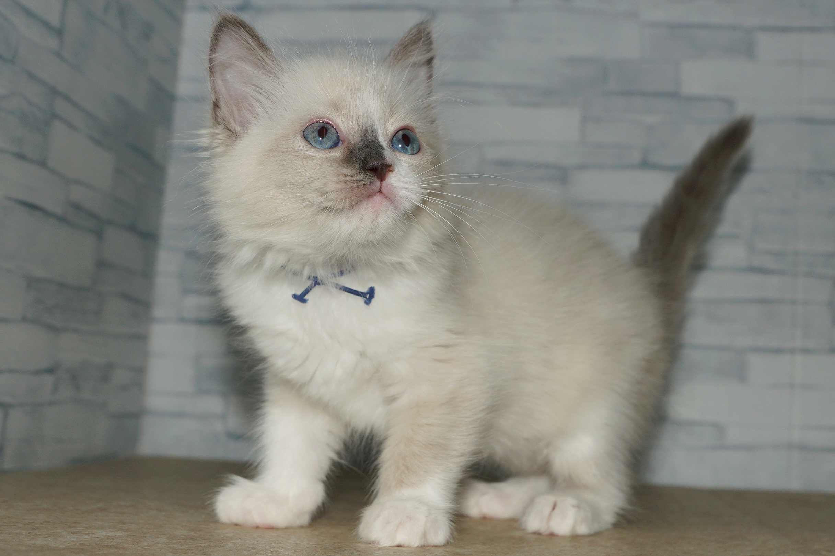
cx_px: 418
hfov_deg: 46.4
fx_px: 974
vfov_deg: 31.9
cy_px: 278
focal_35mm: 42
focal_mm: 28
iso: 100
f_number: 5.6
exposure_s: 1/160
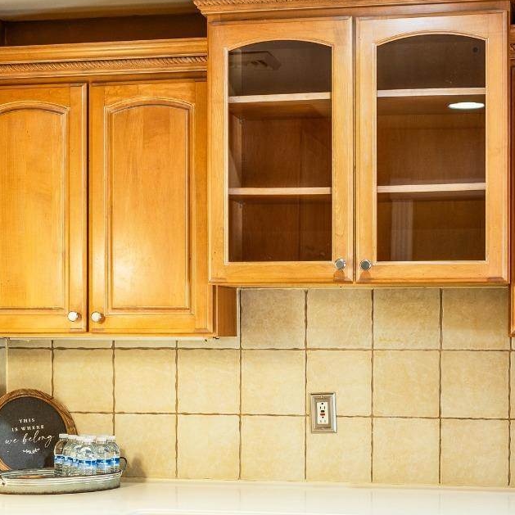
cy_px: 334
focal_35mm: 81
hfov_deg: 21.4
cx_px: 246
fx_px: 1363
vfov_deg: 21.3
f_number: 2.5
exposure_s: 1/60
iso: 320
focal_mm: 40
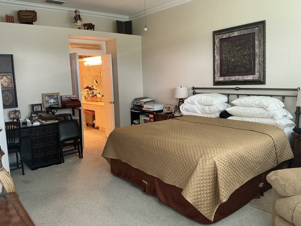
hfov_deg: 61.7
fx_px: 252
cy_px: 113
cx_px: 150
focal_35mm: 29
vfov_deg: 48.2
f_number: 1.8
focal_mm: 3
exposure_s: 1/60
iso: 125
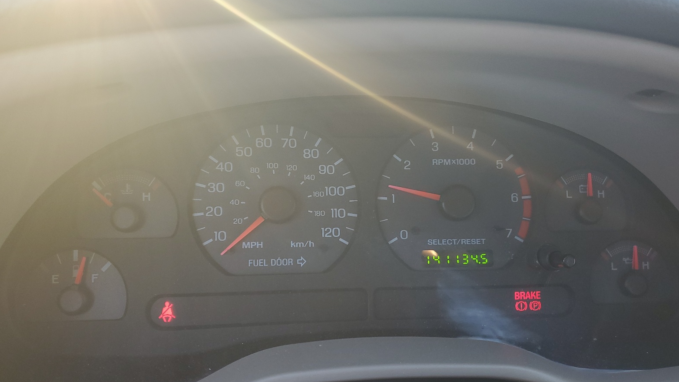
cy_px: 206
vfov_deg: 40.1
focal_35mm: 29
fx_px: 522
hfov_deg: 66.1
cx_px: 338
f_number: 1.5
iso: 59
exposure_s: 1/60.2
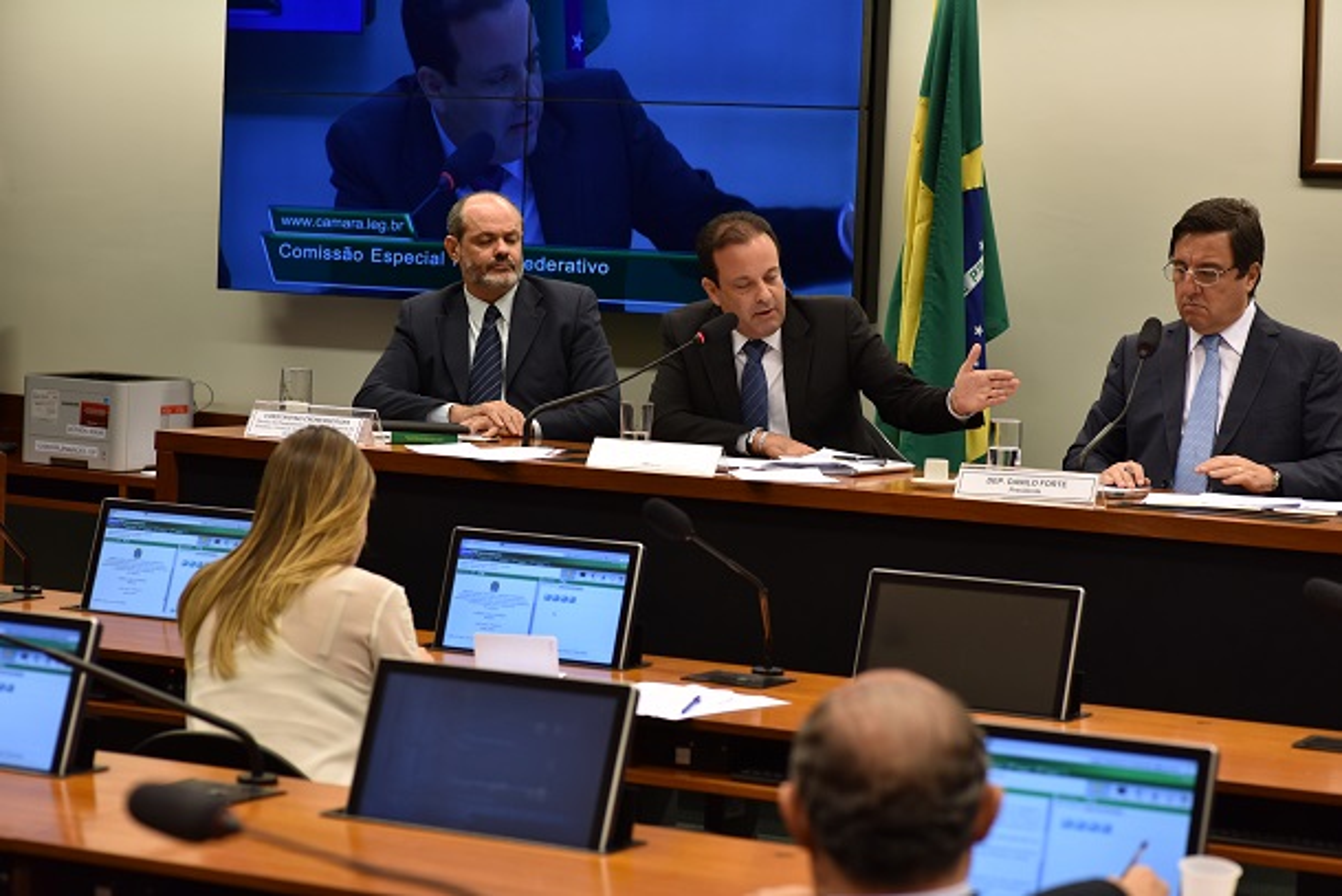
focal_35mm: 100
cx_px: 671
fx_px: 3728
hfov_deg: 20.4
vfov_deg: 13.7
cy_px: 448
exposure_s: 1/125
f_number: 5
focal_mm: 100
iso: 640
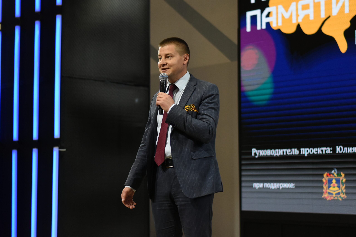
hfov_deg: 27.0
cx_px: 178
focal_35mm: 75
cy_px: 118
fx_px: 742
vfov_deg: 18.2
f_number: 1.8
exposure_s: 1/800
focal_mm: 50
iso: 800
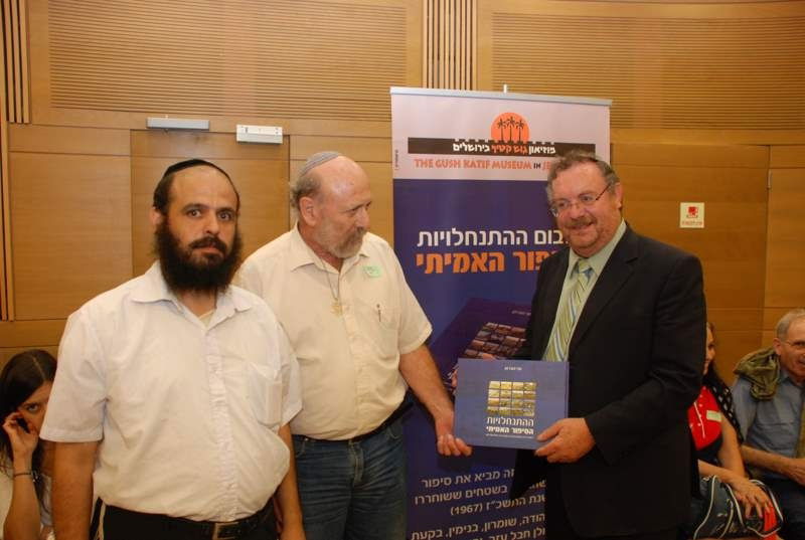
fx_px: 605
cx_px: 402
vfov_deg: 48.1
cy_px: 270
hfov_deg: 67.3
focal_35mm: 27
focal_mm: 18
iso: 500
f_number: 3.5
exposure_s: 1/50
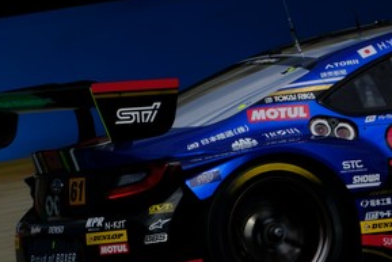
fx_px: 8410
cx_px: 475
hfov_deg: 2.7
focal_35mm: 772
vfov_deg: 1.8
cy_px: 50
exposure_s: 1/160
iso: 200
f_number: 20
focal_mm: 206.5
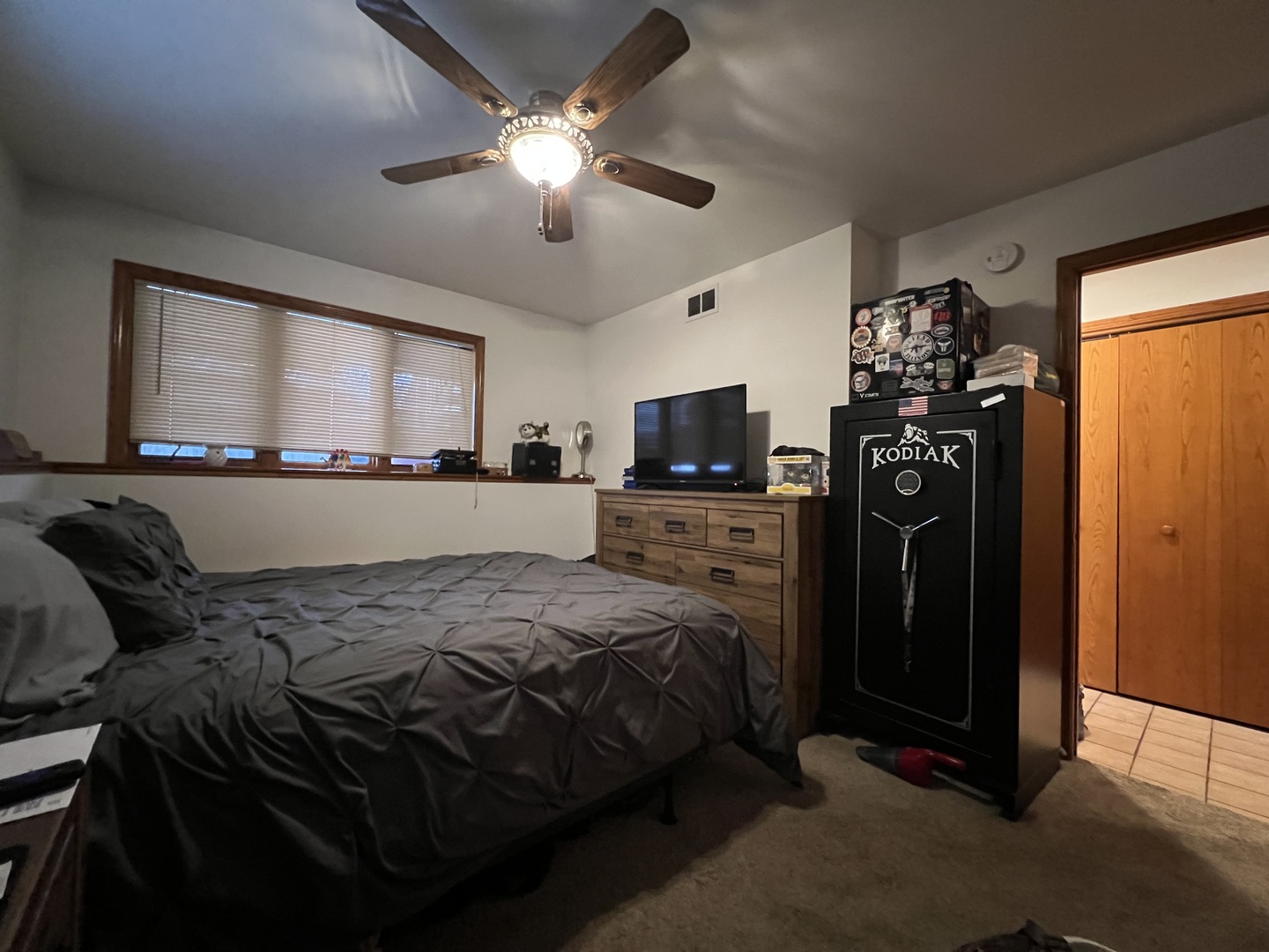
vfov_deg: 89.9
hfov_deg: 106.2
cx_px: 634
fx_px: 477
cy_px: 476
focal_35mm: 13
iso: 1000
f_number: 1.8
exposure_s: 1/40
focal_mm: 1.57
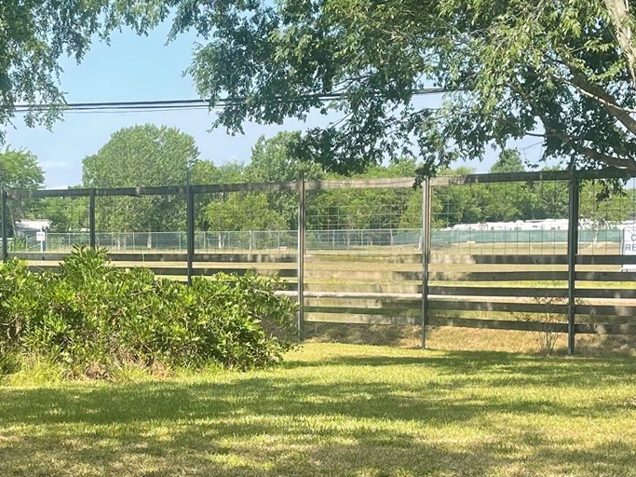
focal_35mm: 78
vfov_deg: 18.8
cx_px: 143
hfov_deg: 24.7
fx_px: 1433
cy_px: 328
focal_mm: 5.1
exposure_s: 1/1252
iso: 32
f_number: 1.6
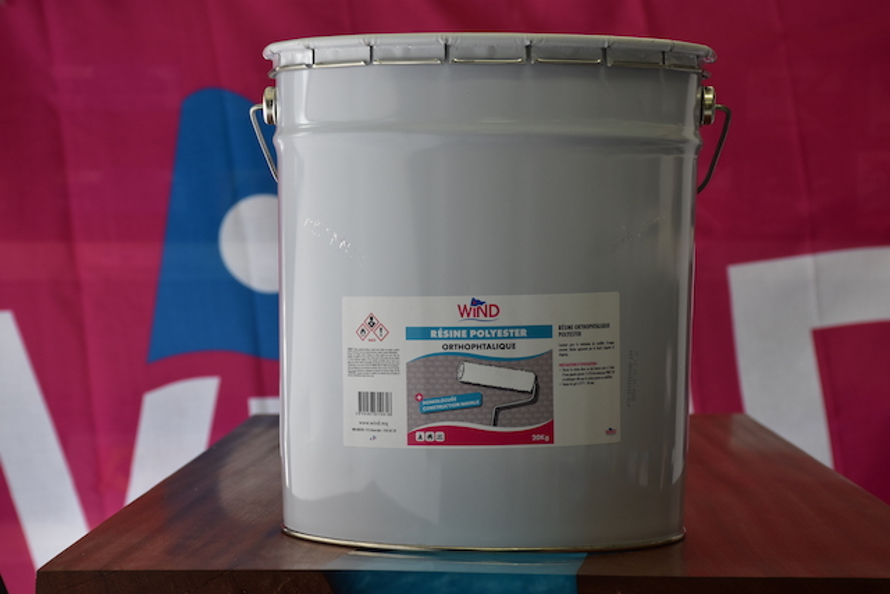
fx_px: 2448
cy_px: 297
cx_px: 445
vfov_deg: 13.8
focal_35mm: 99
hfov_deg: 20.6
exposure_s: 1/100
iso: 400
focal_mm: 66
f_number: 9
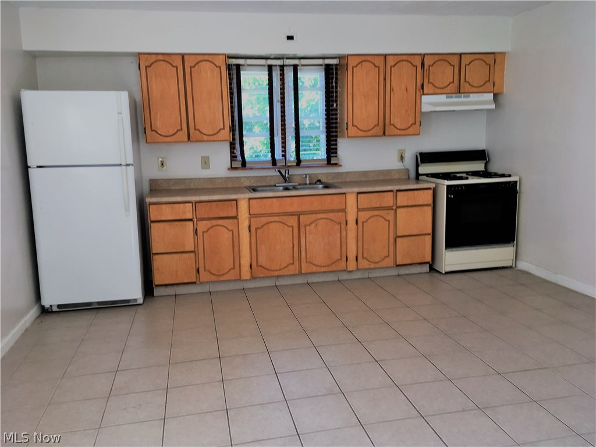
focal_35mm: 29
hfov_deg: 61.7
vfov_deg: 48.2
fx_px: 499
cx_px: 298
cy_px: 224
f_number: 2.2
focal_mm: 4.15
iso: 25
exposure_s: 1/30
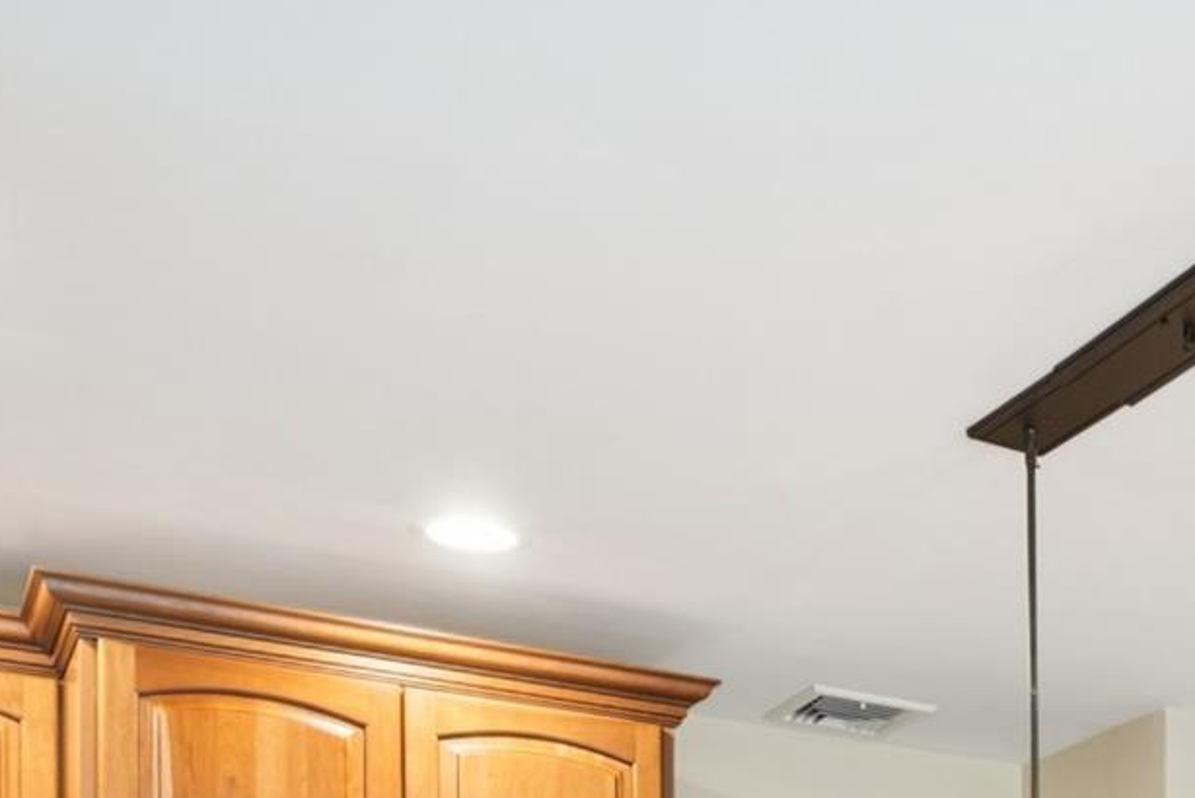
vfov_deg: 18.9
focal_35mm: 60
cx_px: 1232
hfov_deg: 30.7
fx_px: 1993
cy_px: 1307
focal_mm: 18
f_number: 9
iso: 160
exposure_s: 1/2.5
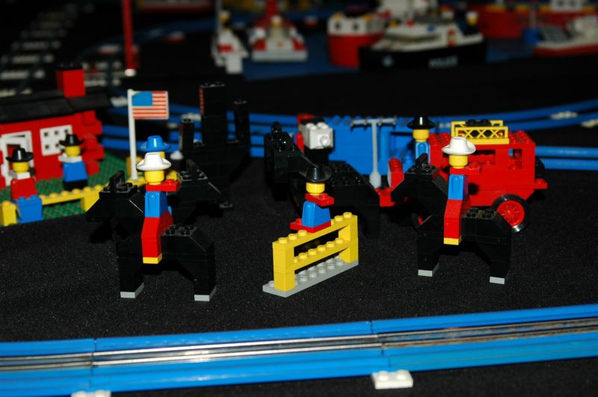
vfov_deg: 20.6
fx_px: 1095
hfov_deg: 30.6
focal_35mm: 66
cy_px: 198
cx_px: 299
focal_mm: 44
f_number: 5.6
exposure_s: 1/125
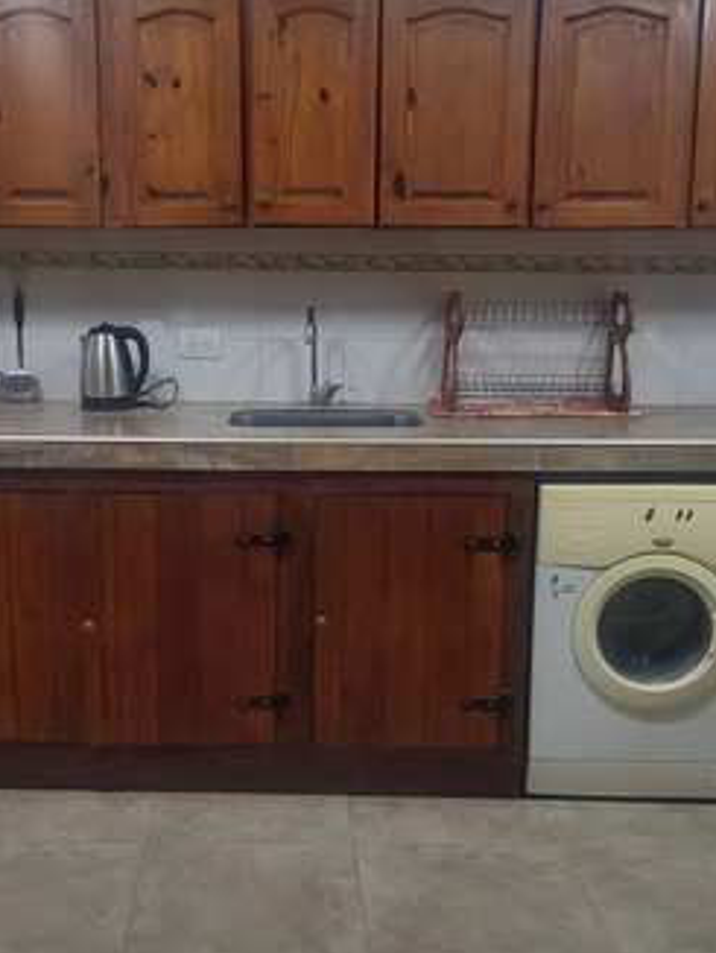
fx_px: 854
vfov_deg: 58.3
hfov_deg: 45.3
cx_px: 289
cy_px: 476
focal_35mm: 31
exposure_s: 1/33.3
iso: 308
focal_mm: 5.56
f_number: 1.8
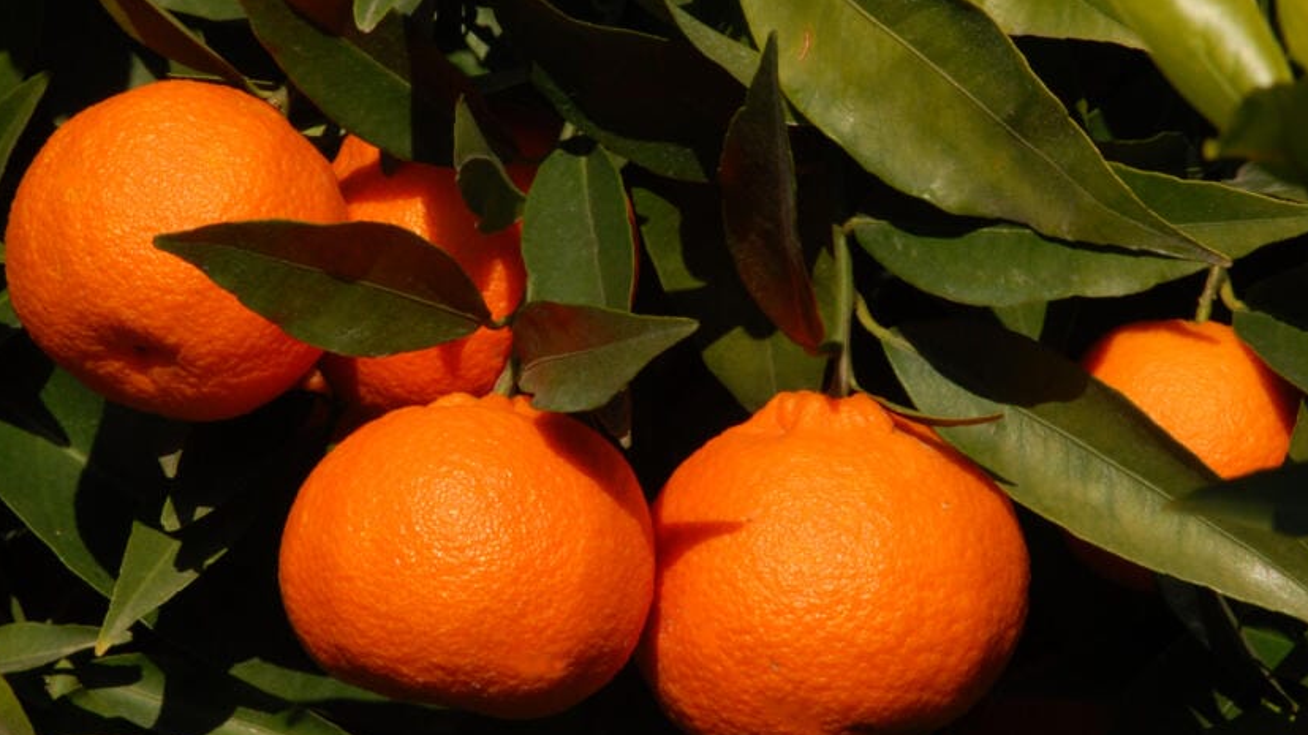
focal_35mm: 411
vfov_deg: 3.0
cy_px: 404
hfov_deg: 5.3
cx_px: 626
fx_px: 14253
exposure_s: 1/160
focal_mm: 180
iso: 250
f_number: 18
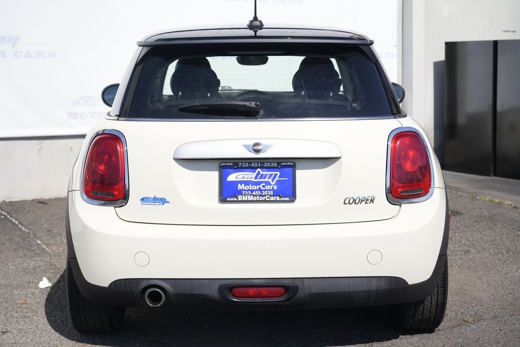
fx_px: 852
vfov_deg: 23.0
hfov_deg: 33.9
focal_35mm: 59
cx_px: 260
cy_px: 174
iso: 250
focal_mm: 59
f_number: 4
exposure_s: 1/60
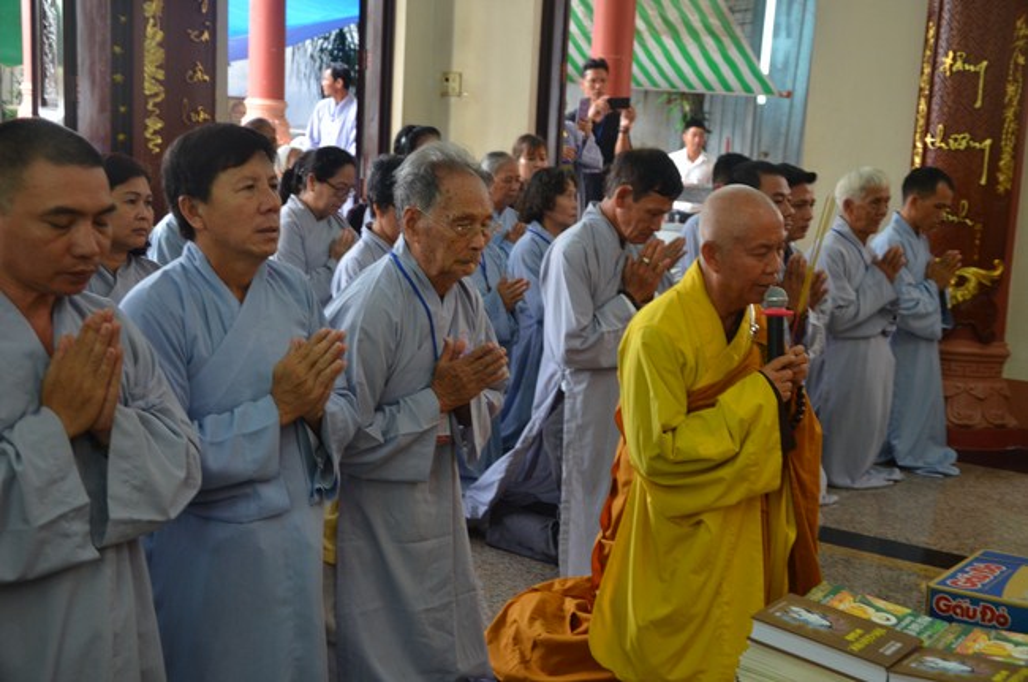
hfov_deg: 37.9
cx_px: 514
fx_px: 1497
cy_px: 341
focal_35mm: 52
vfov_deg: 25.7
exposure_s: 1/50
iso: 640
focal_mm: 35
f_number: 4.5
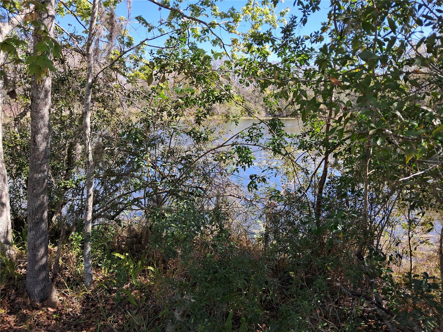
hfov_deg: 65.3
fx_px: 346
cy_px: 166
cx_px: 222
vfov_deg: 51.4
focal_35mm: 27
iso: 50
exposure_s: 1/251
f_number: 1.8
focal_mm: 4
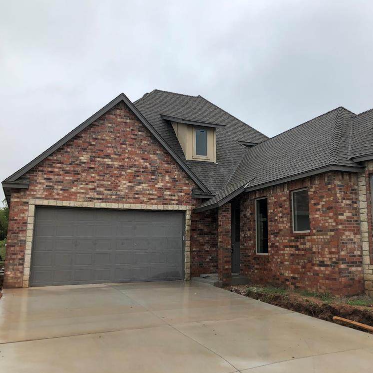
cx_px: 240
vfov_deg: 48.4
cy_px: 183
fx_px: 414
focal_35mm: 34
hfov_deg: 47.9
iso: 20
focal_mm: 4
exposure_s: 1/923
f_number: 1.8
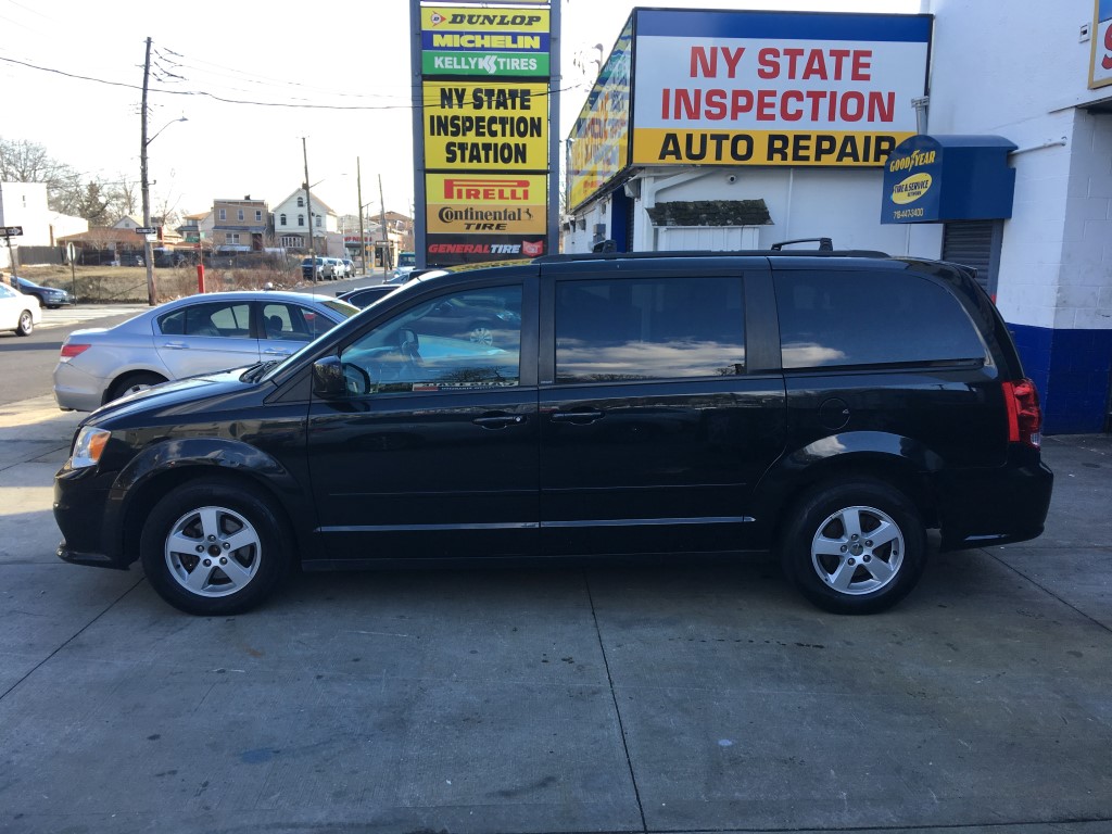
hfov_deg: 61.7
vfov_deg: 48.2
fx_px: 932
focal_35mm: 29
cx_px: 556
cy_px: 417
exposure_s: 1/255
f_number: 2.2
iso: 25
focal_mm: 4.15
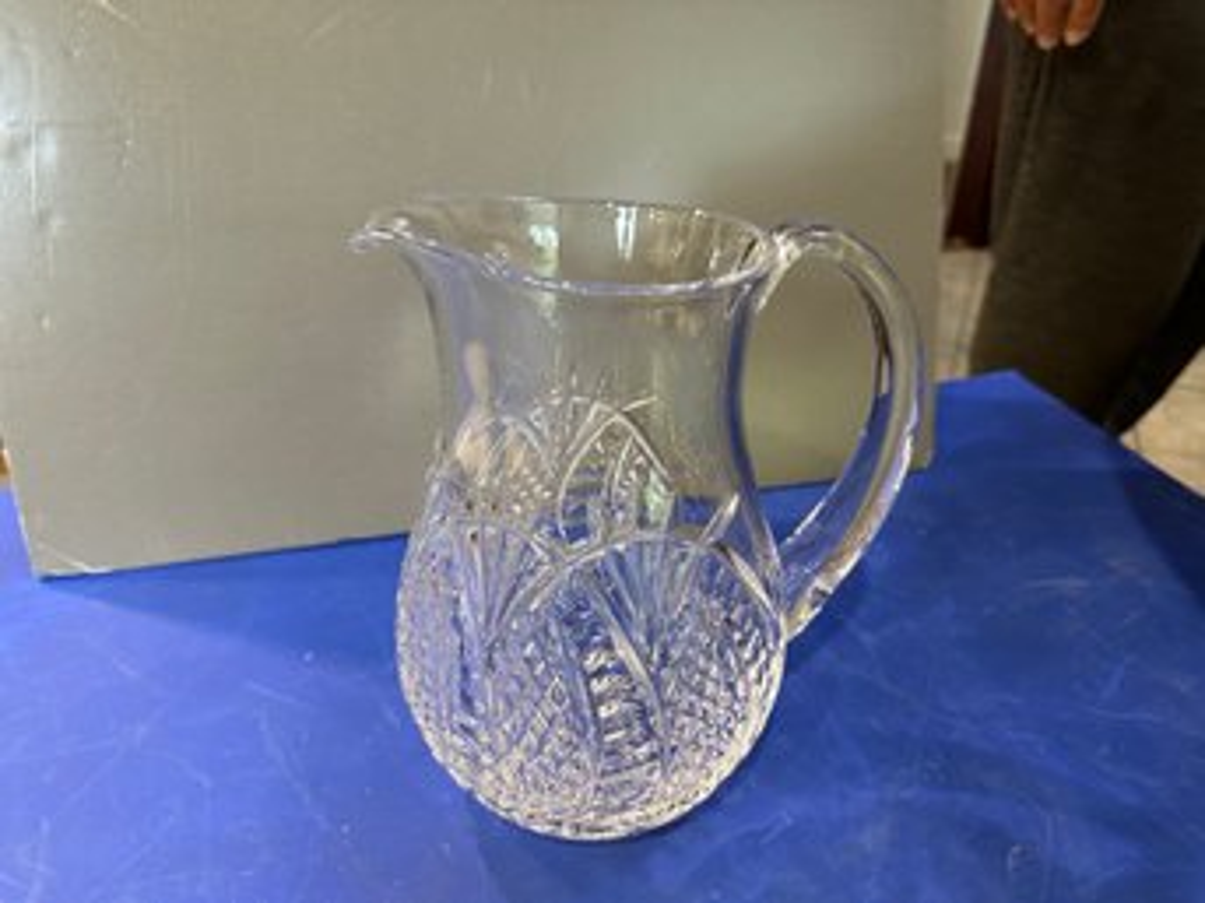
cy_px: 452
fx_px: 835
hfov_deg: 71.6
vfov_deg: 56.8
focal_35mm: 24
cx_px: 602
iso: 400
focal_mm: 6.86
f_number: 1.78
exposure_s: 1/60
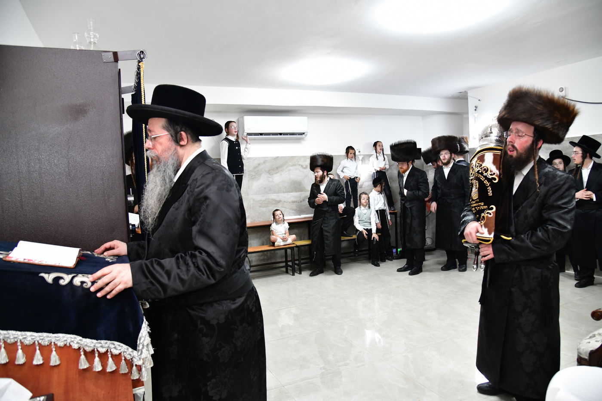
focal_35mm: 24
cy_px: 200
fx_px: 401
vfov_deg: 53.1
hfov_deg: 73.8
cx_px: 301
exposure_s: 1/100
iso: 2000
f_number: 5.6
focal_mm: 24
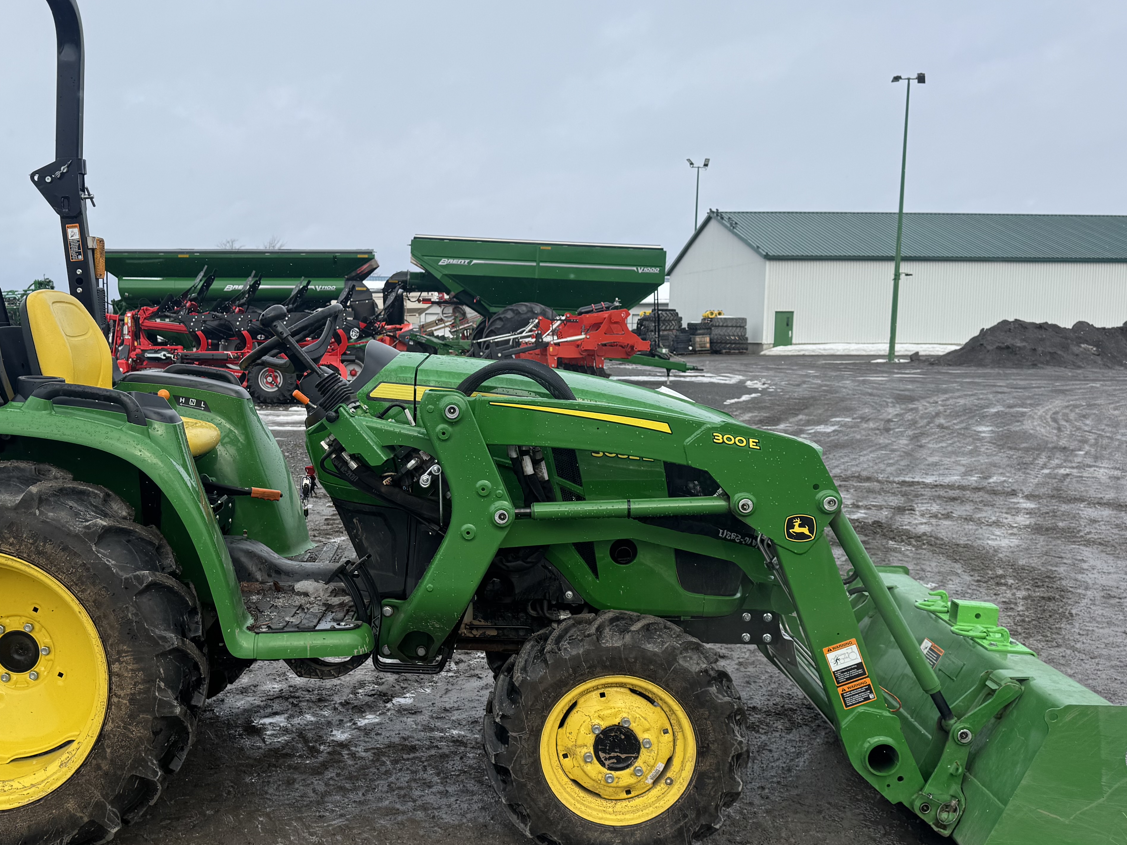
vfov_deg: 39.6
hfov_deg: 50.9
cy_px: 450
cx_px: 439
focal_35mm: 36
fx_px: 1172
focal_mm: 6.76
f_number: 1.78
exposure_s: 1/1767
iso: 80
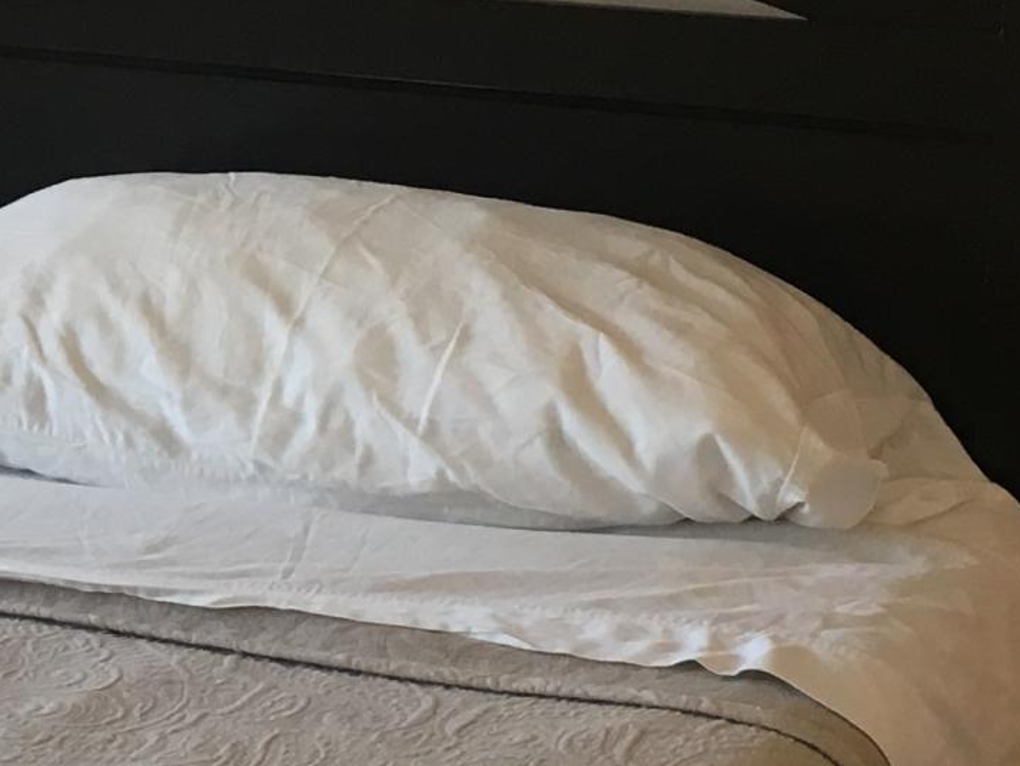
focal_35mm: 122
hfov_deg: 15.8
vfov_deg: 12.2
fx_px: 3595
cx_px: -54
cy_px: 372
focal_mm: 4.15
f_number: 2.2
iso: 25
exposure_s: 1/30
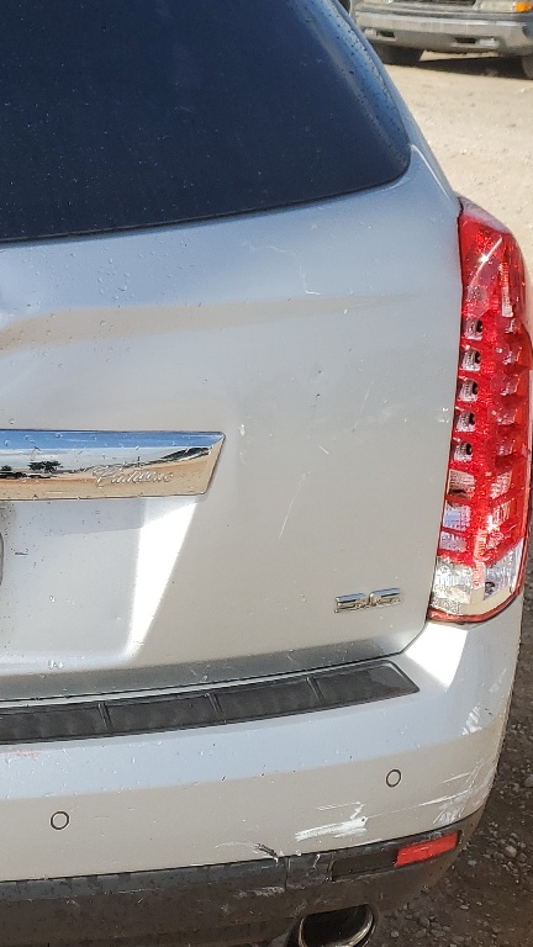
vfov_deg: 35.3
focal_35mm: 59
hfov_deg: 18.7
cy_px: 372
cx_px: -189
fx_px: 1482
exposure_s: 1/3333
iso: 50
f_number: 1.5
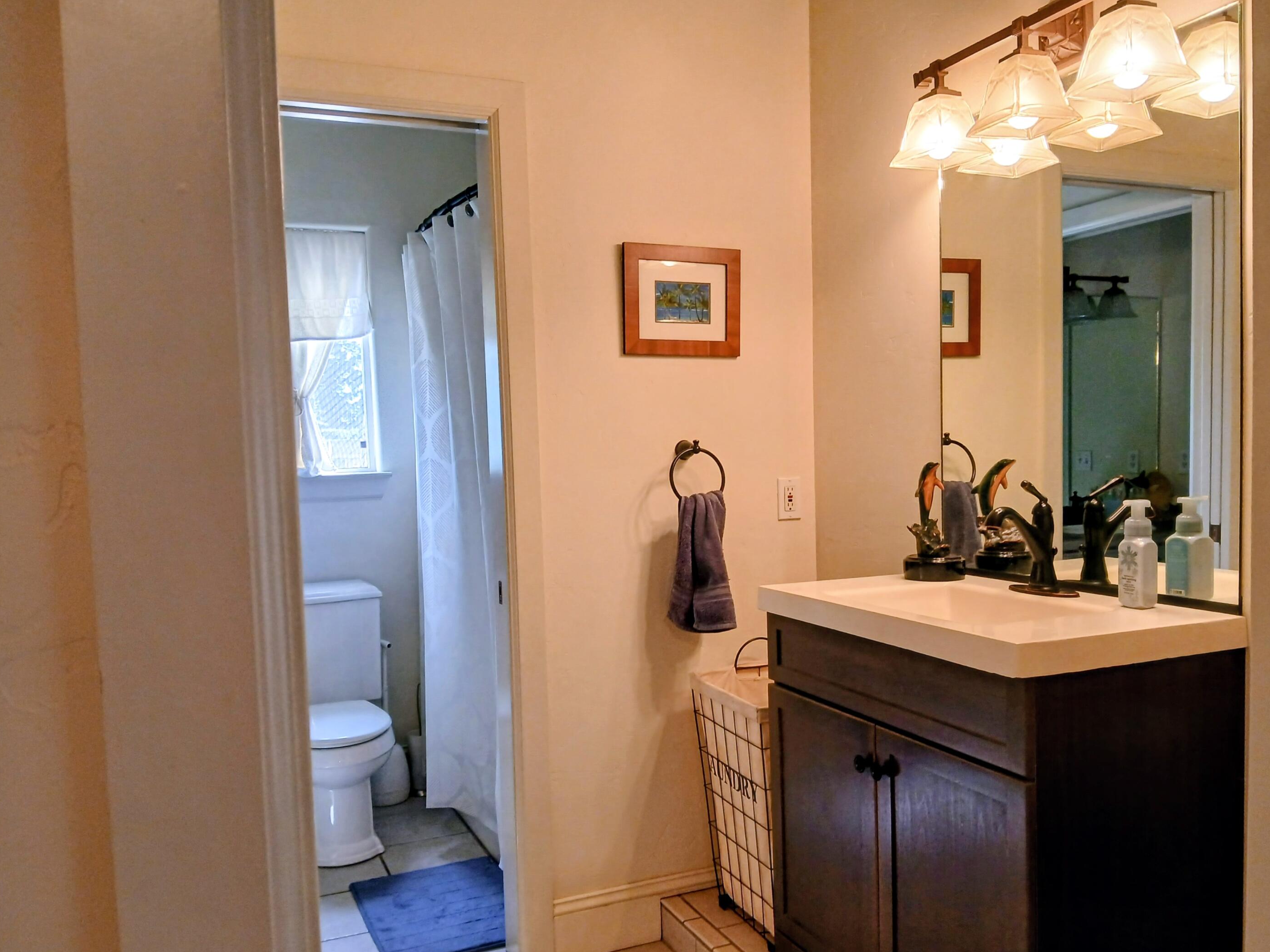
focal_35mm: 28
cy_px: 512
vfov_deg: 49.7
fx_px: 1027
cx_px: 672
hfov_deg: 63.4
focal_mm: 3.98
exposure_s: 1/60
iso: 160
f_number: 1.8
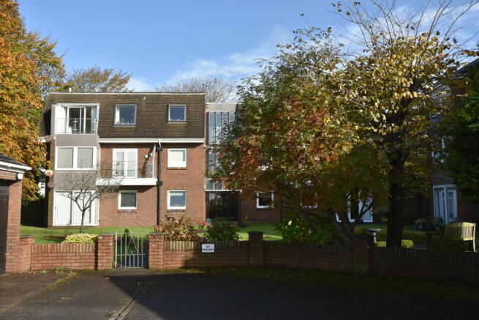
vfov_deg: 36.9
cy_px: 160
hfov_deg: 53.1
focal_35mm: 36
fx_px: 479
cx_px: 240
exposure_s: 1/500
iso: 360
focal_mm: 24
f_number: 8
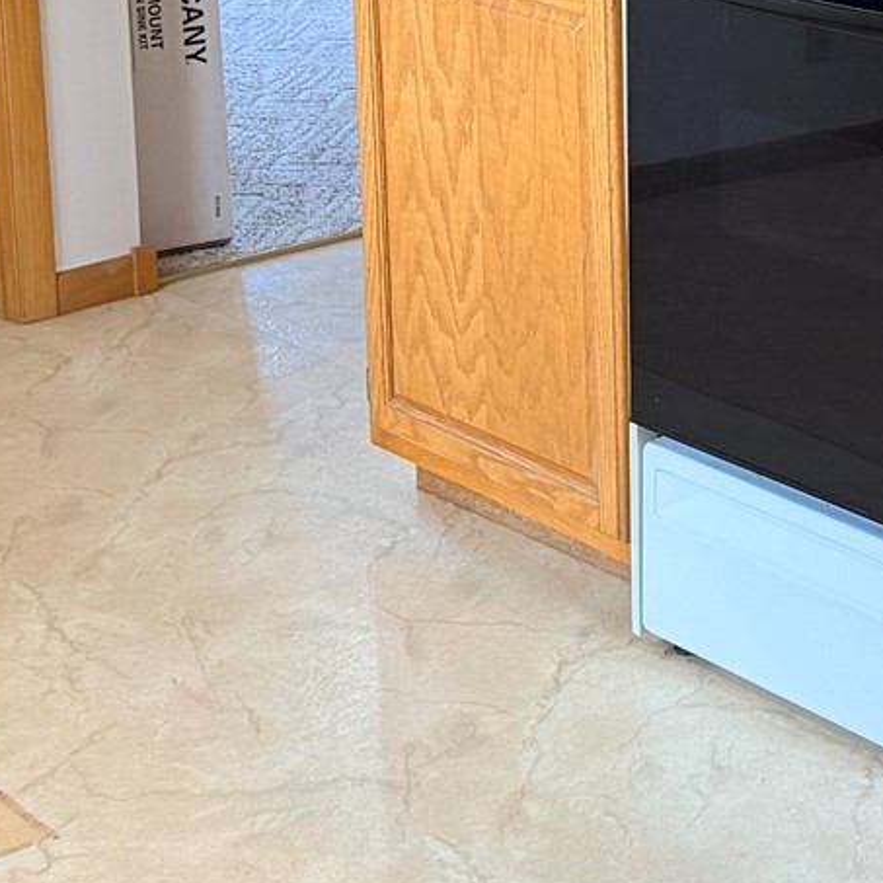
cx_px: 912
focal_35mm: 96
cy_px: -105
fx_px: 2771
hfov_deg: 17.6
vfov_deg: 17.5
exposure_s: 1/120
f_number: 1.78
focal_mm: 6.76
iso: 320
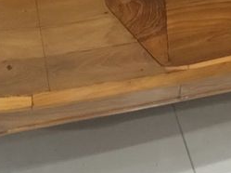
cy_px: -107
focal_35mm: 103
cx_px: 212
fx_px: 686
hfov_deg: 18.7
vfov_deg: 13.3
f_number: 1.7
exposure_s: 1/40
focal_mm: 4.71
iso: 160
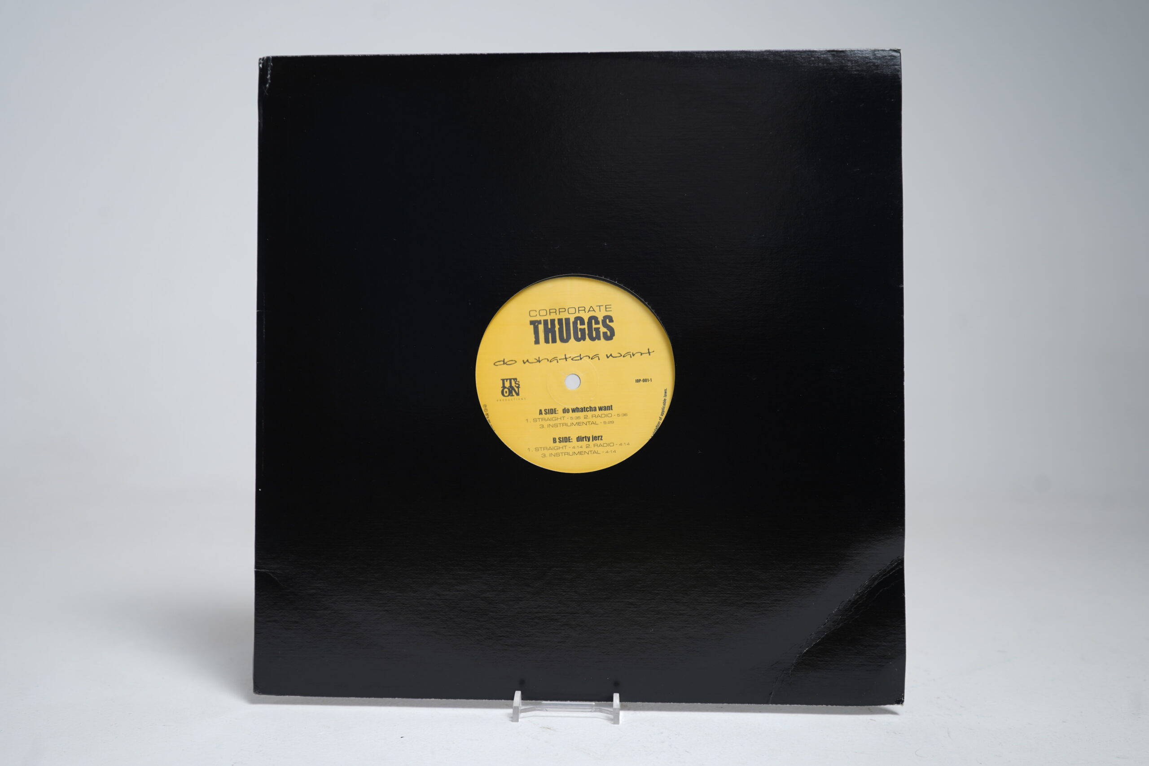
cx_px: 574
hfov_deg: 57.2
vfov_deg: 40.0
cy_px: 383
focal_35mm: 33
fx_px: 1053
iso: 64
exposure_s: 1/6
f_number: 5
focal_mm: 33
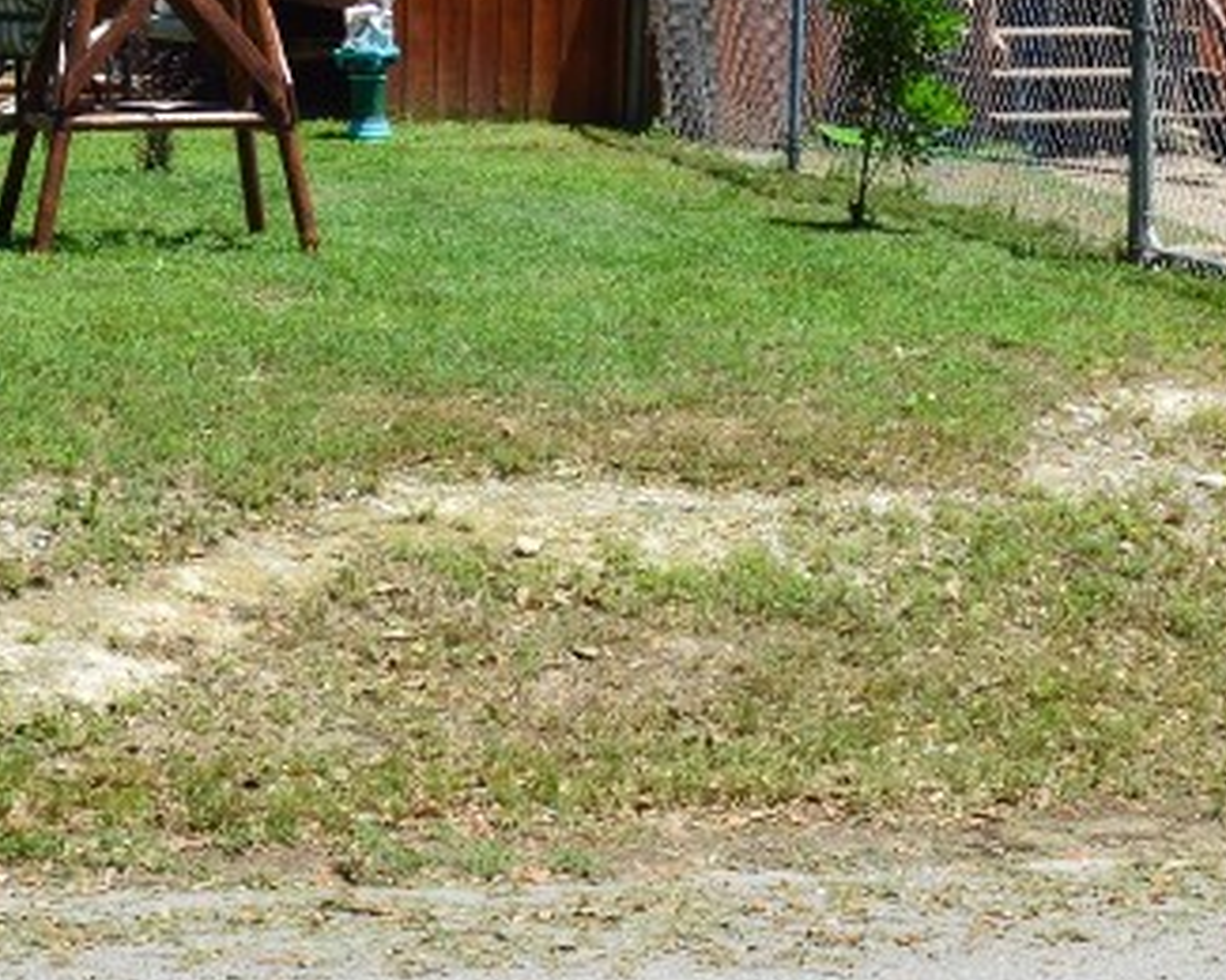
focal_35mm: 120
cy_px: 30
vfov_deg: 12.7
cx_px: 805
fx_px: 4354
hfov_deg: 16.0
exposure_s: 1/400
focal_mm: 24
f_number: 11
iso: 400
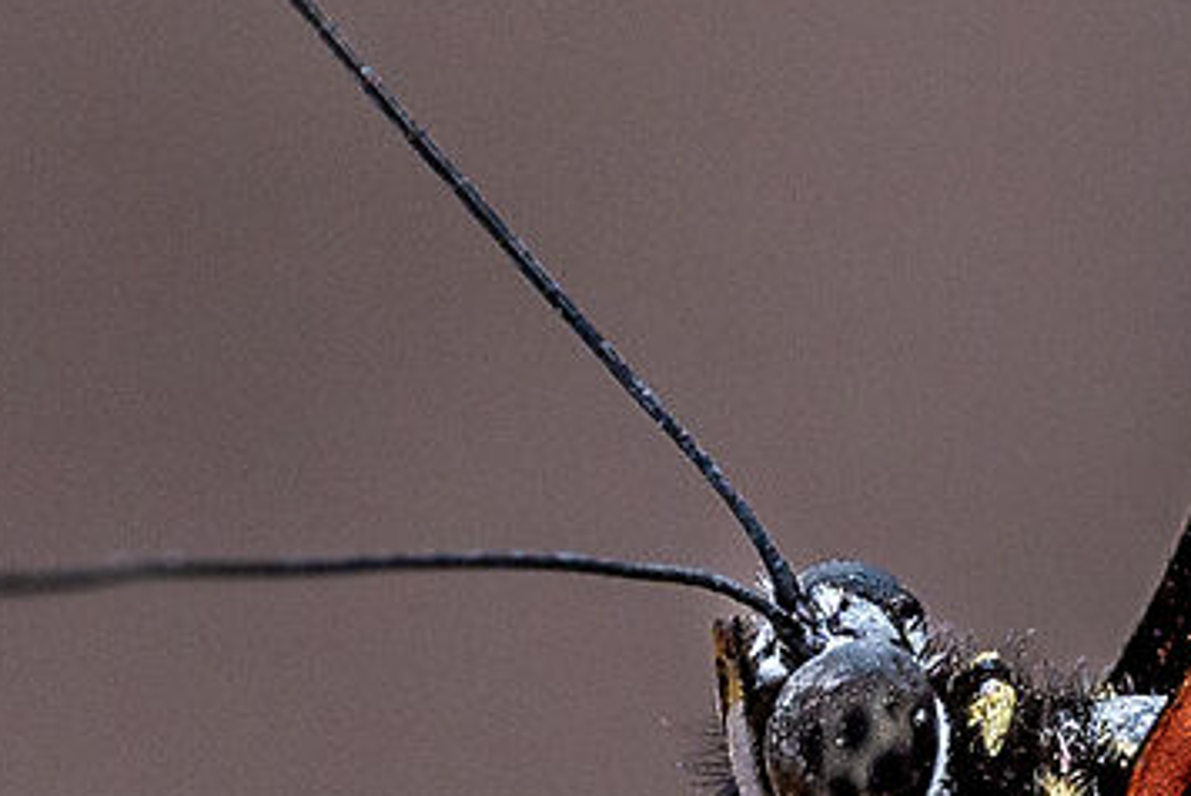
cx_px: 997
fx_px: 23408
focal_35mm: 707
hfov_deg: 2.9
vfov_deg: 1.9
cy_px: 923
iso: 640
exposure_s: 1/250
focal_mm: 105
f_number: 11
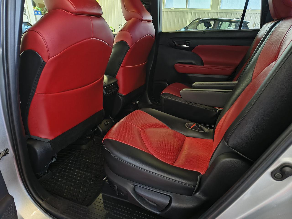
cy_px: 110
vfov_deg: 56.8
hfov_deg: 71.6
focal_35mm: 24
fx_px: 202
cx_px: 146
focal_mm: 5.56
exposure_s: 1/60
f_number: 1.8
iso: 756
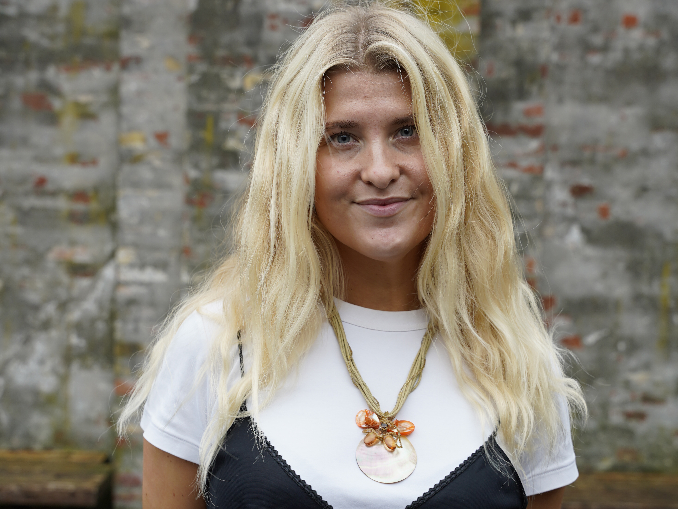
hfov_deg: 28.4
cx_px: 340
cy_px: 268
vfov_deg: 21.5
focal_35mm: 68
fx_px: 1338
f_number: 4.5
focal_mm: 46.9
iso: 200
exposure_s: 1/50
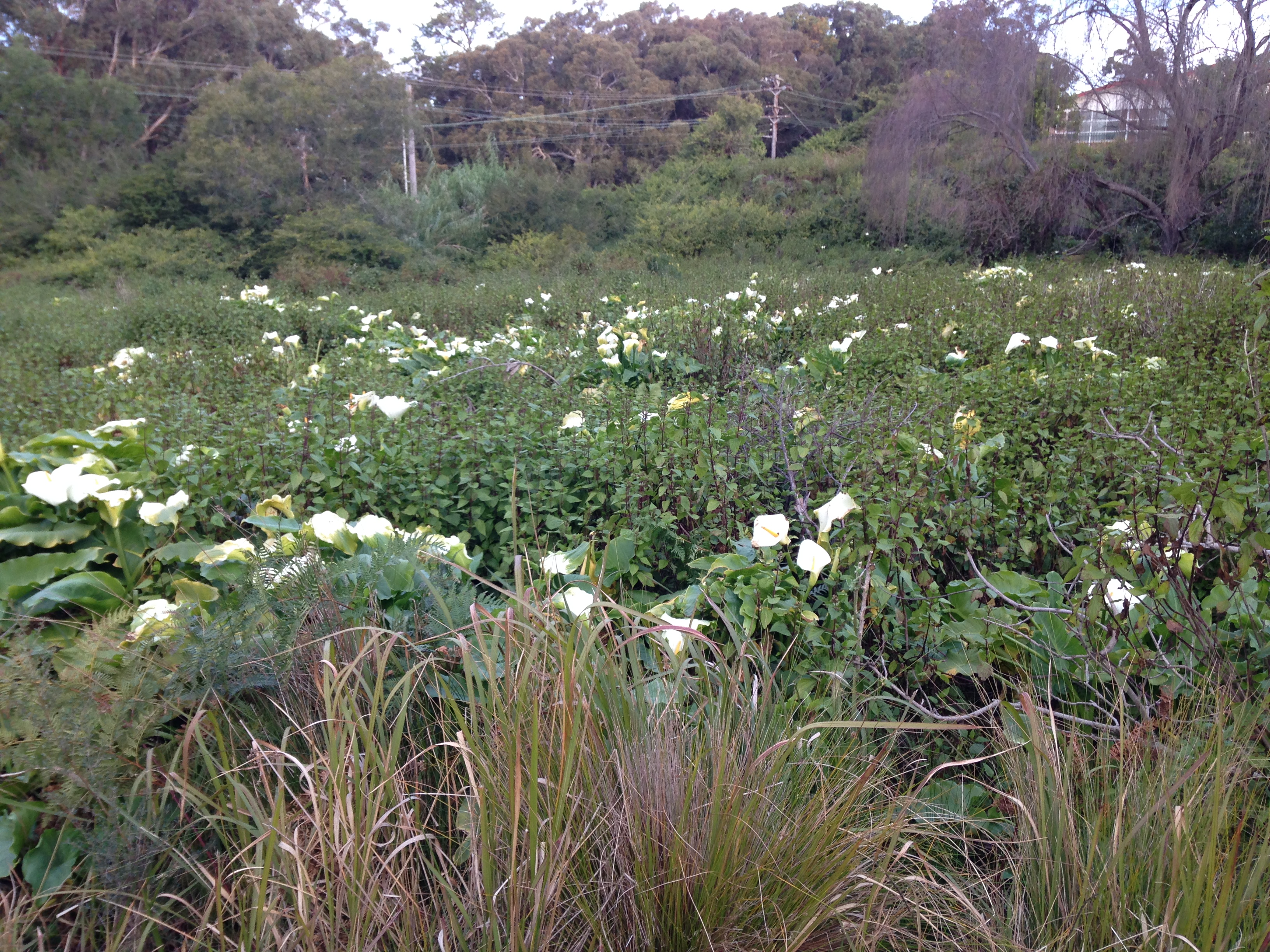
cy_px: 476
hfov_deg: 55.4
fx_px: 1211
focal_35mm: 33
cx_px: 635
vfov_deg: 42.9
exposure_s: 1/120
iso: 64
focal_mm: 4.12
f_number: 2.4
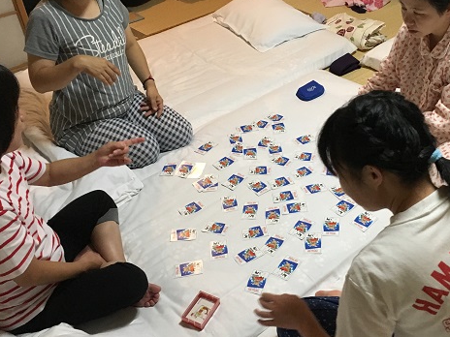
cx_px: 269
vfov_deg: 35.9
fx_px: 520
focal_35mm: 40
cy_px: 157
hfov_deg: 46.5
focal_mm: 4.15
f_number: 2.2
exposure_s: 1/30
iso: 200
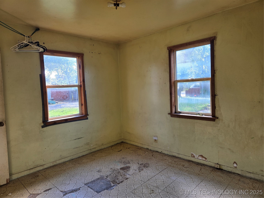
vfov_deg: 58.9
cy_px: 99
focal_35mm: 23
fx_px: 175
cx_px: 132
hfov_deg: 73.9
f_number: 1.8
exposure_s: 1/180
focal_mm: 5.4
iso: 50
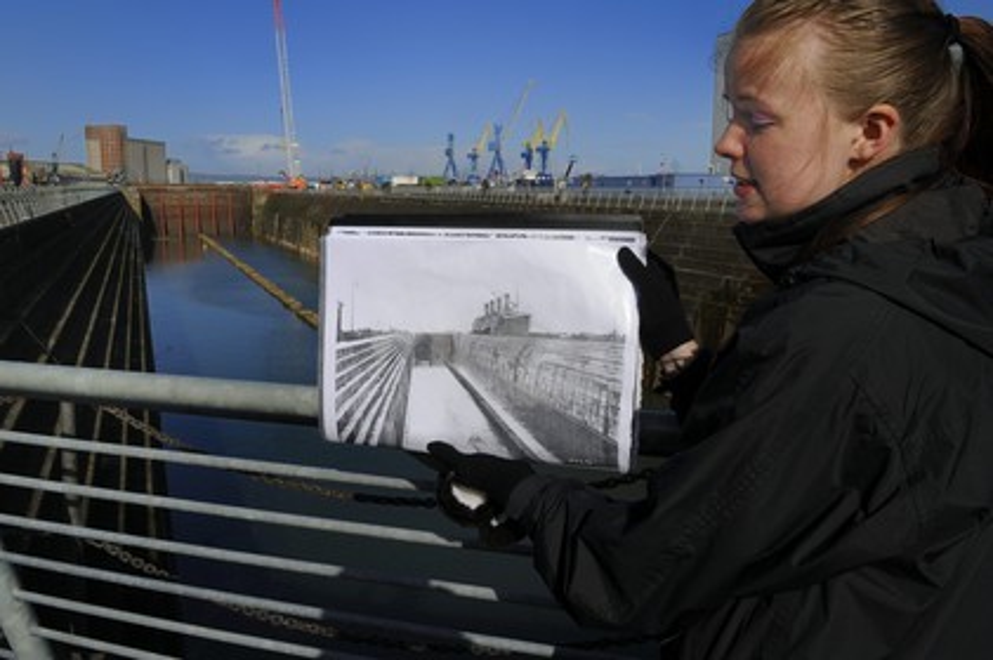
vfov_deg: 41.1
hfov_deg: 58.8
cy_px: 330
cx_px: 496
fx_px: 882
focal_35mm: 32
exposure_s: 1/250
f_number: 18
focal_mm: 32
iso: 400
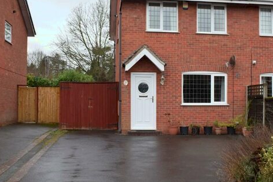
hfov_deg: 42.1
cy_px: 100
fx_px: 355
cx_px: 152
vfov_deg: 28.8
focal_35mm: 47
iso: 400
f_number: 8
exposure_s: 1/250
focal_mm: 21
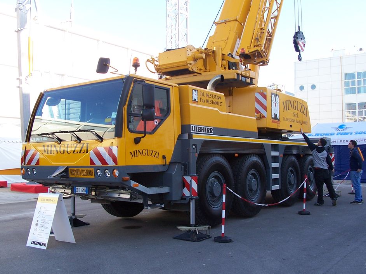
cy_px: 146
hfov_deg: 49.0
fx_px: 402
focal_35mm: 38
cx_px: 187
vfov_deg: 37.7
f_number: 2.8
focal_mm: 6
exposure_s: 1/180
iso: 80
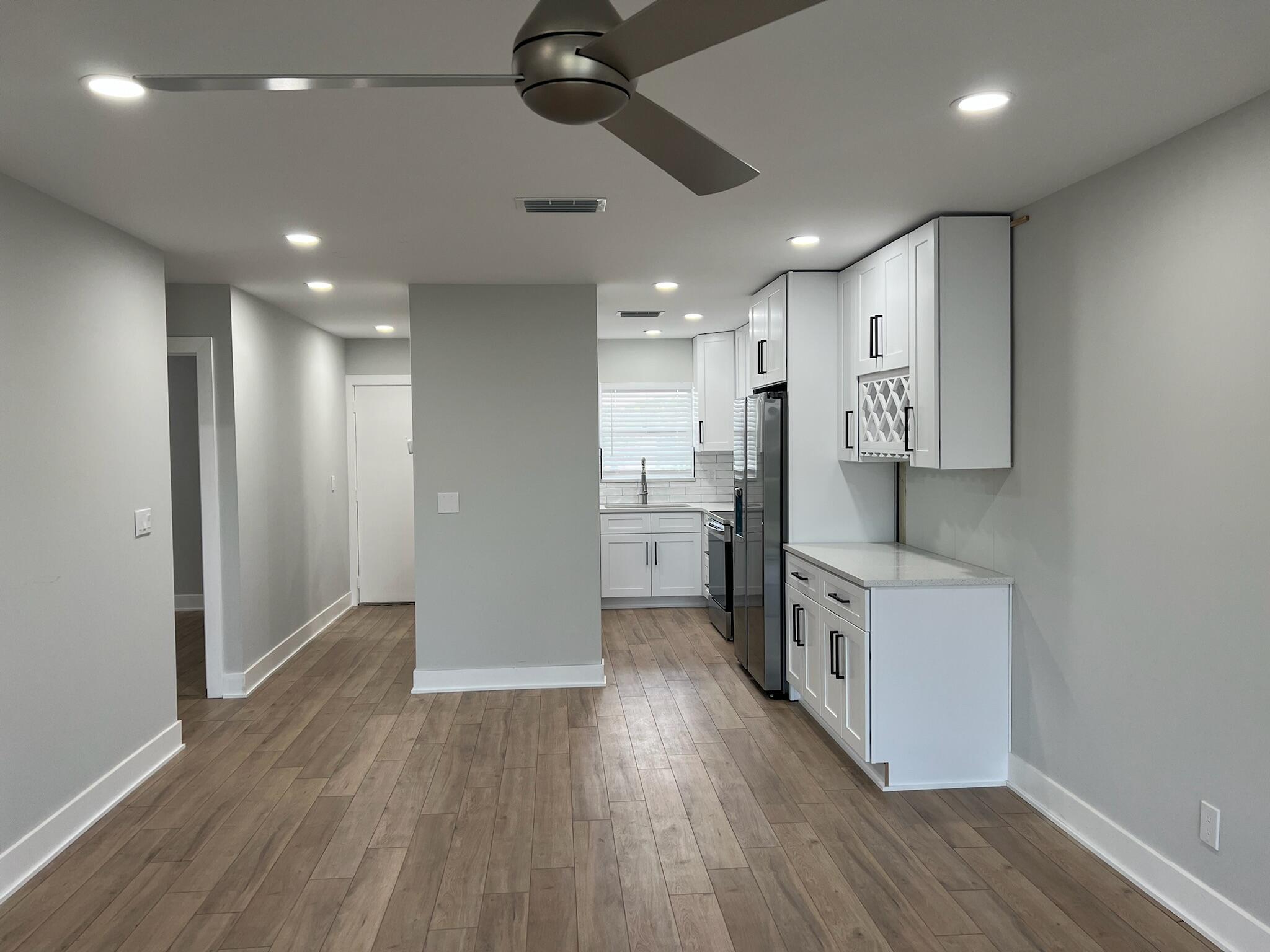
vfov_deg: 53.1
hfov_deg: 67.3
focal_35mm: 26
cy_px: 476
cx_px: 635
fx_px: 954
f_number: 1.5
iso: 80
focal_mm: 5.7
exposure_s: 1/120
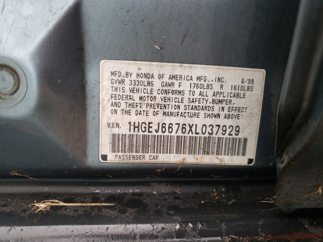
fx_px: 243
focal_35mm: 26
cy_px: 121
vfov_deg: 53.1
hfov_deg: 67.3
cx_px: 162
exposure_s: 1/120
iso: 53
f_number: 1.5
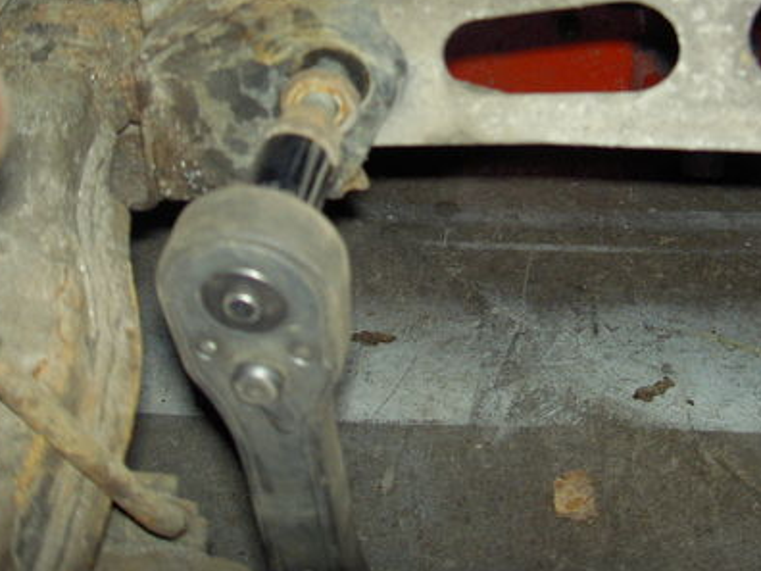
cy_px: 127
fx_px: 1385
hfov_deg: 30.5
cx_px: 494
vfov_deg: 23.0
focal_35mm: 63
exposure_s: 1/125
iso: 200
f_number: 2.8
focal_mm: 8
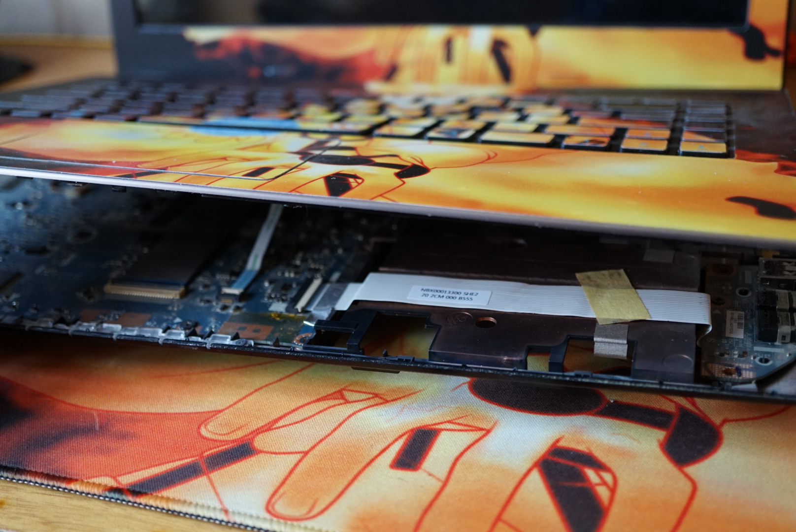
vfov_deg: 29.9
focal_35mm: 45
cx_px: 398
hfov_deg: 43.6
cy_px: 266
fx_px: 996
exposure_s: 1/60
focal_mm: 30
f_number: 3.5
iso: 1000
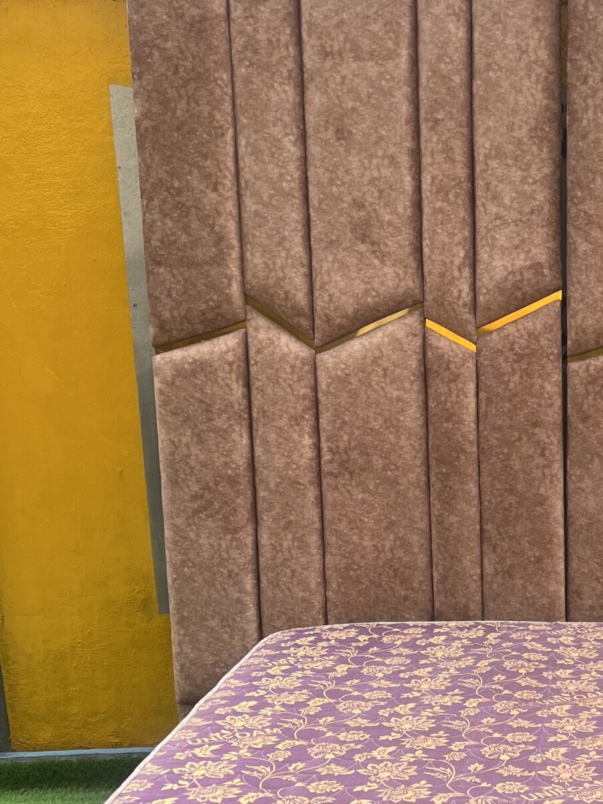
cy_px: 571
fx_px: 1277
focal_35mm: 55
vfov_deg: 34.4
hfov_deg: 25.3
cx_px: 601
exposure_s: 1/427
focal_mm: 5.7
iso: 50
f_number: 1.5
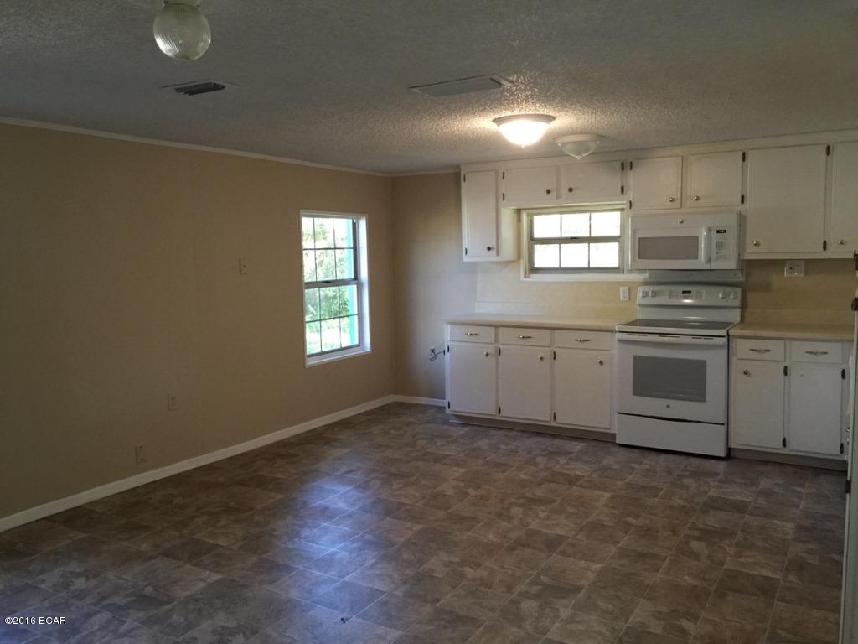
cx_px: 429
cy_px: 322
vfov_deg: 48.2
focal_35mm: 29
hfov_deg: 61.7
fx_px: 719
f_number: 2.2
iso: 100
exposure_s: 1/15
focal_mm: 4.15
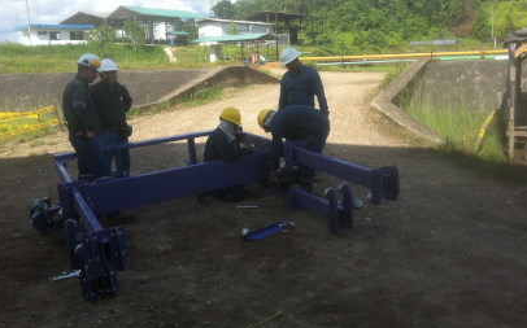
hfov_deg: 49.3
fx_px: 574
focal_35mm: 40
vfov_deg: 31.9
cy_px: 139
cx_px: 279
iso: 80
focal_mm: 3.85
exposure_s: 1/736
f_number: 2.8
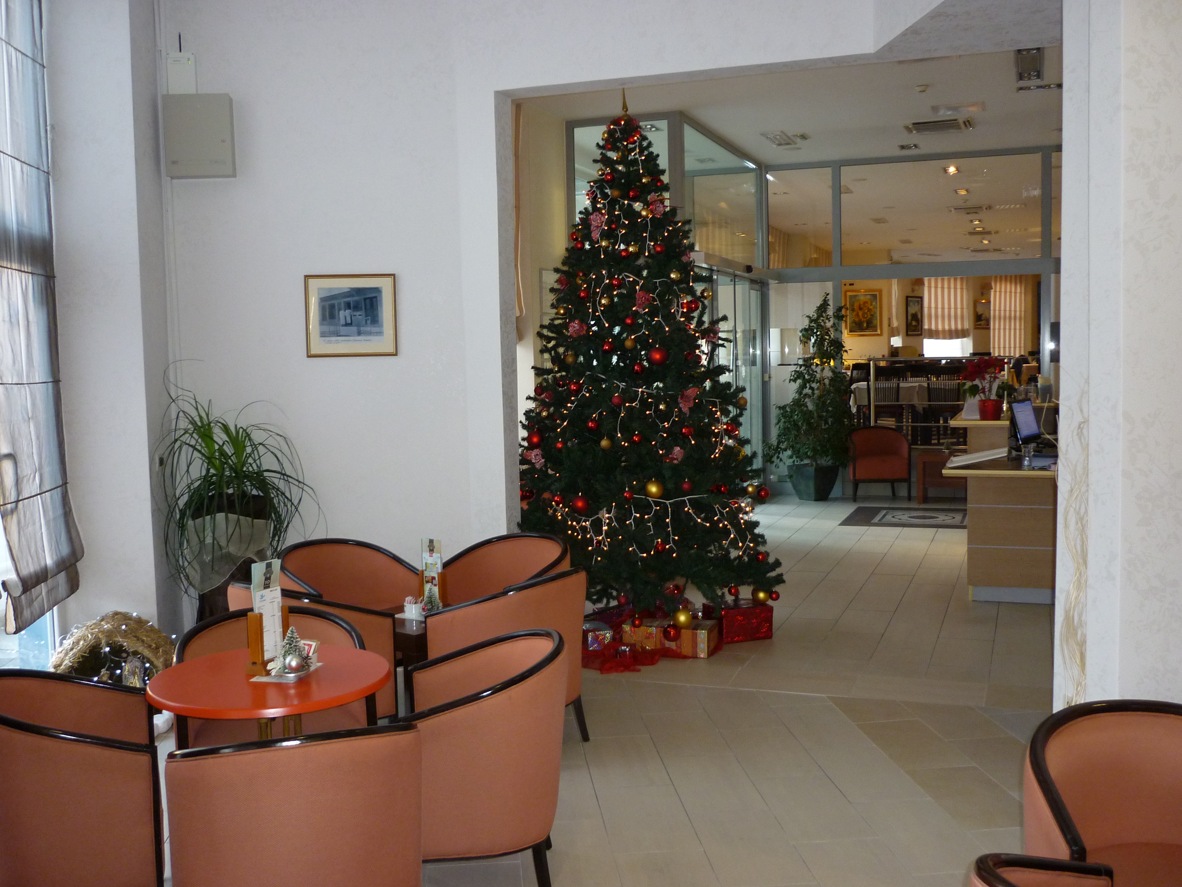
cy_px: 444
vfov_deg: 42.9
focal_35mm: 33
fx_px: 1127
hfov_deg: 55.4
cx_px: 591
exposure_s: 1/30
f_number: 2.8
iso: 200
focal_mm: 5.5
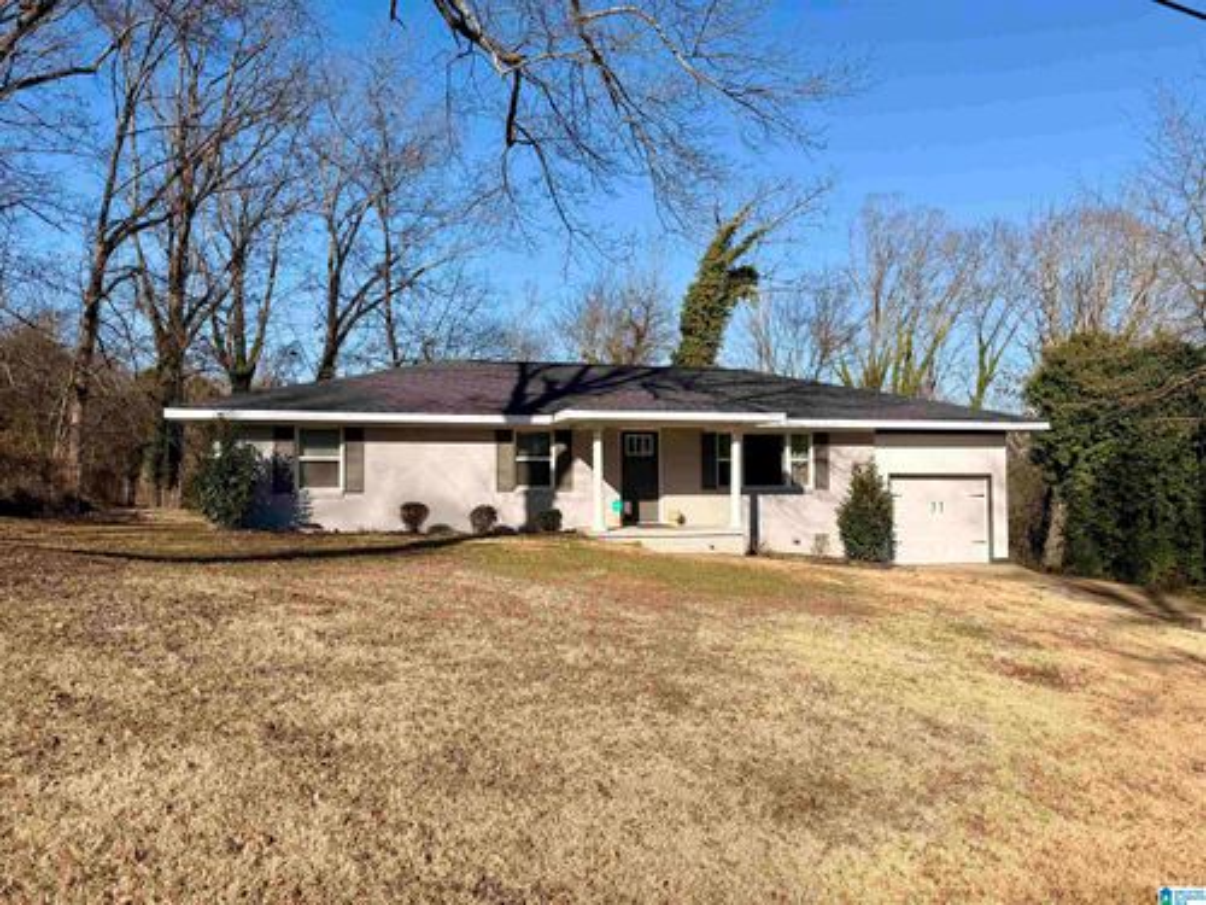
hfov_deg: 71.6
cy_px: 452
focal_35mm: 24
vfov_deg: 56.8
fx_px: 836
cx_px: 603
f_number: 1.78
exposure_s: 1/5319
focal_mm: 6.76
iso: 80
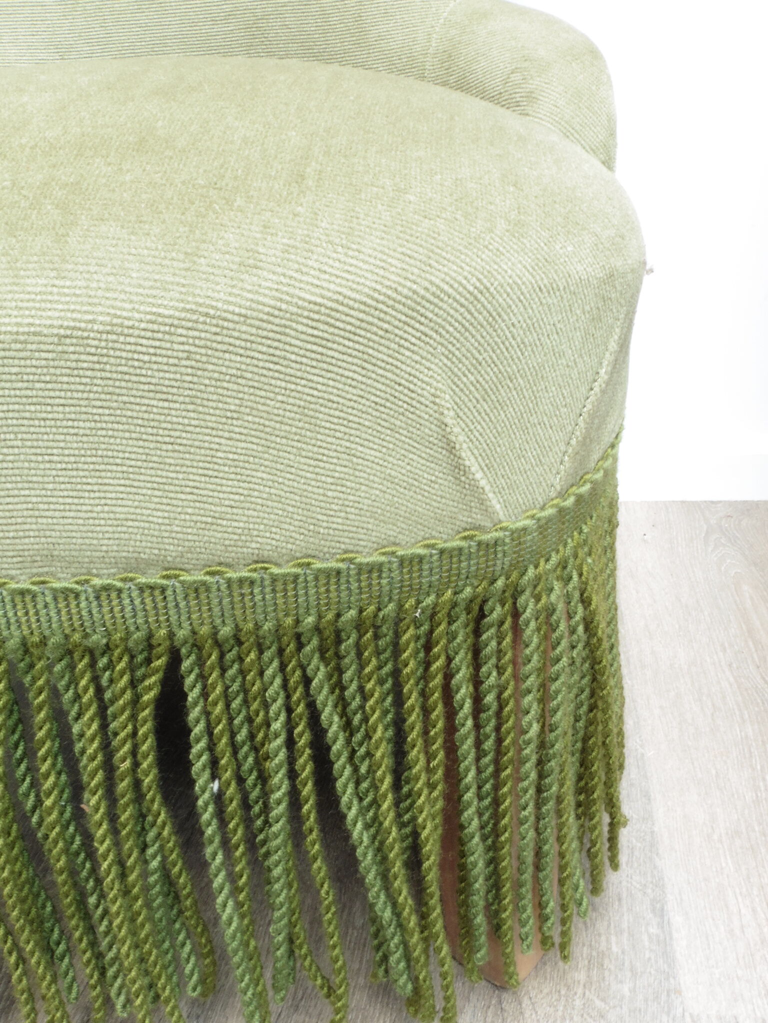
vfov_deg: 60.0
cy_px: 512
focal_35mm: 30
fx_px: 887
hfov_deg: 46.8
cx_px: 384
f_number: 8
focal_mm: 5.4
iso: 100
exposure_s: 1/13
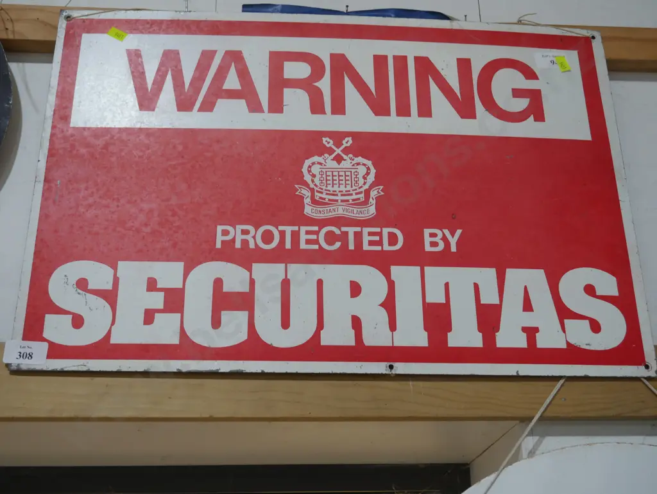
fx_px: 835
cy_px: 247
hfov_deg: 42.9
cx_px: 328
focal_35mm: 44
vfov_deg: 32.9
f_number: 4.7
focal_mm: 22
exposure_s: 1/60
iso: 800
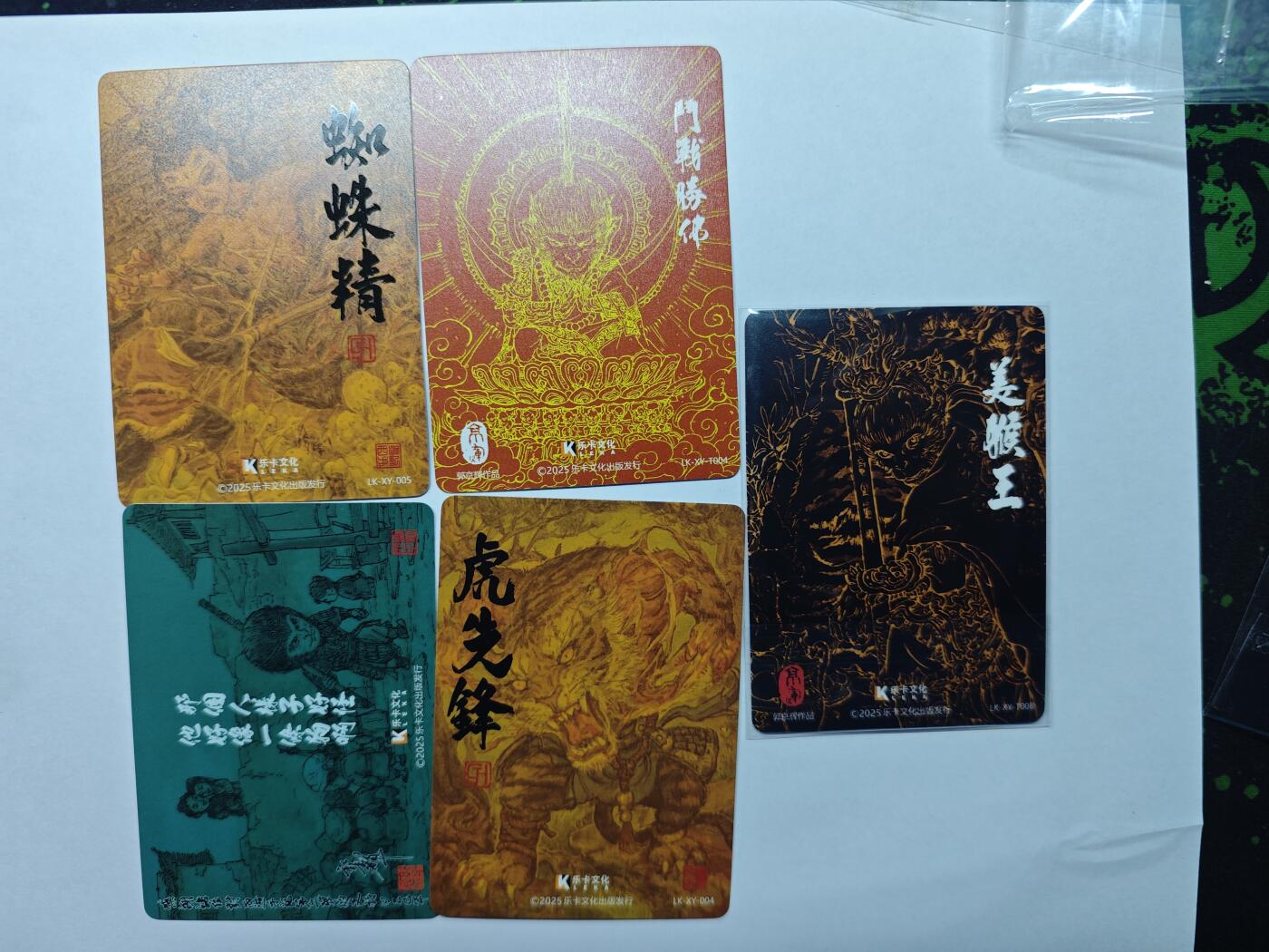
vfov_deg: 58.9
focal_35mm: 23
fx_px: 843
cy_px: 476
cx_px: 634
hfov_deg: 73.9
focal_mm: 6.55
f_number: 1.6
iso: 320
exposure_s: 1/50
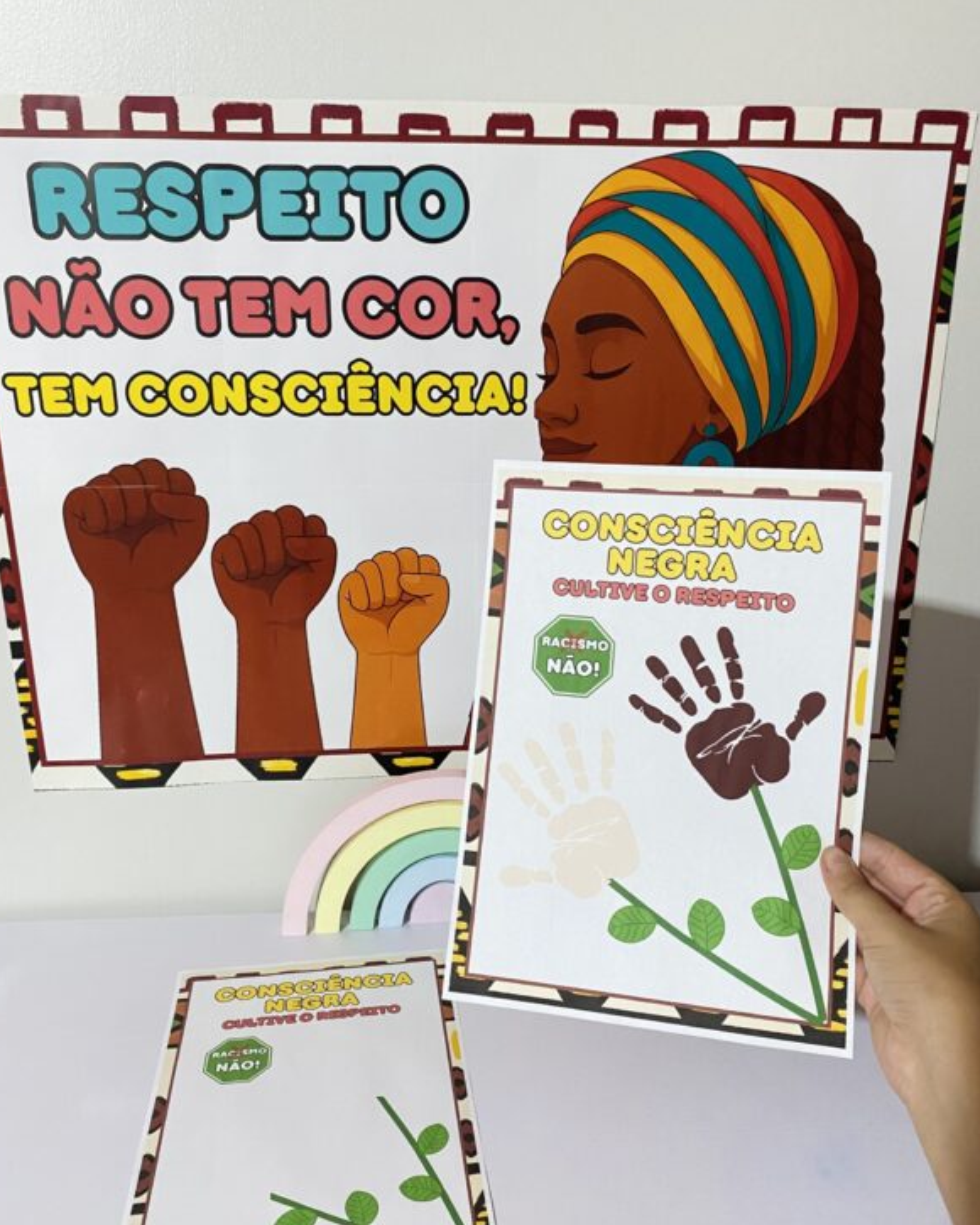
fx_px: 1015
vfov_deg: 62.2
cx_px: 487
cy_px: 634
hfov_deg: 51.5
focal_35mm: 28
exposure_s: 1/60
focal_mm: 4.25
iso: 250
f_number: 1.8
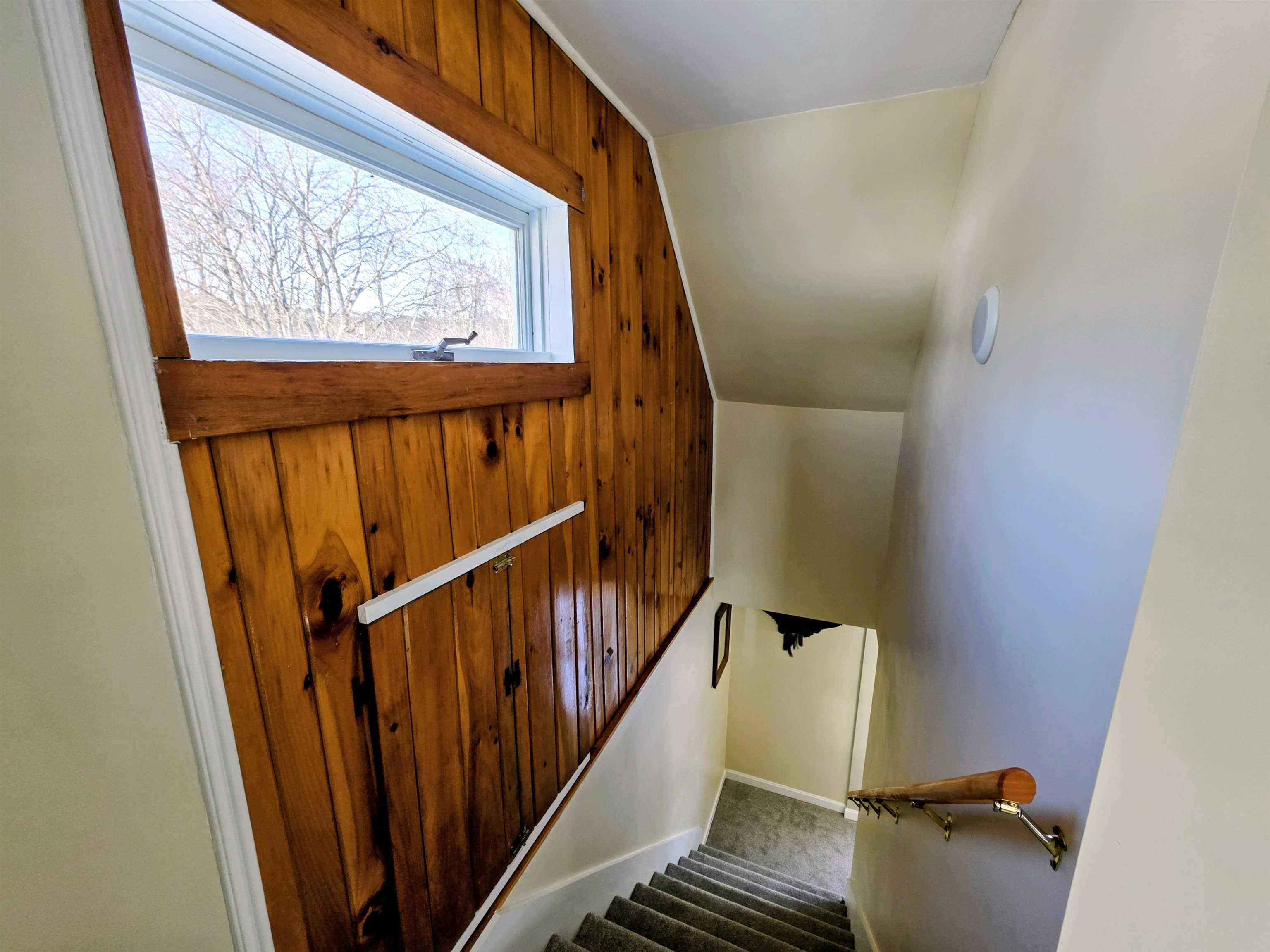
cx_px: 635
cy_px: 476
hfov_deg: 106.2
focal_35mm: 13
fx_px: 477
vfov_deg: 89.9
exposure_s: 1/120
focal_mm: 2.2
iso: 40
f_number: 1.9
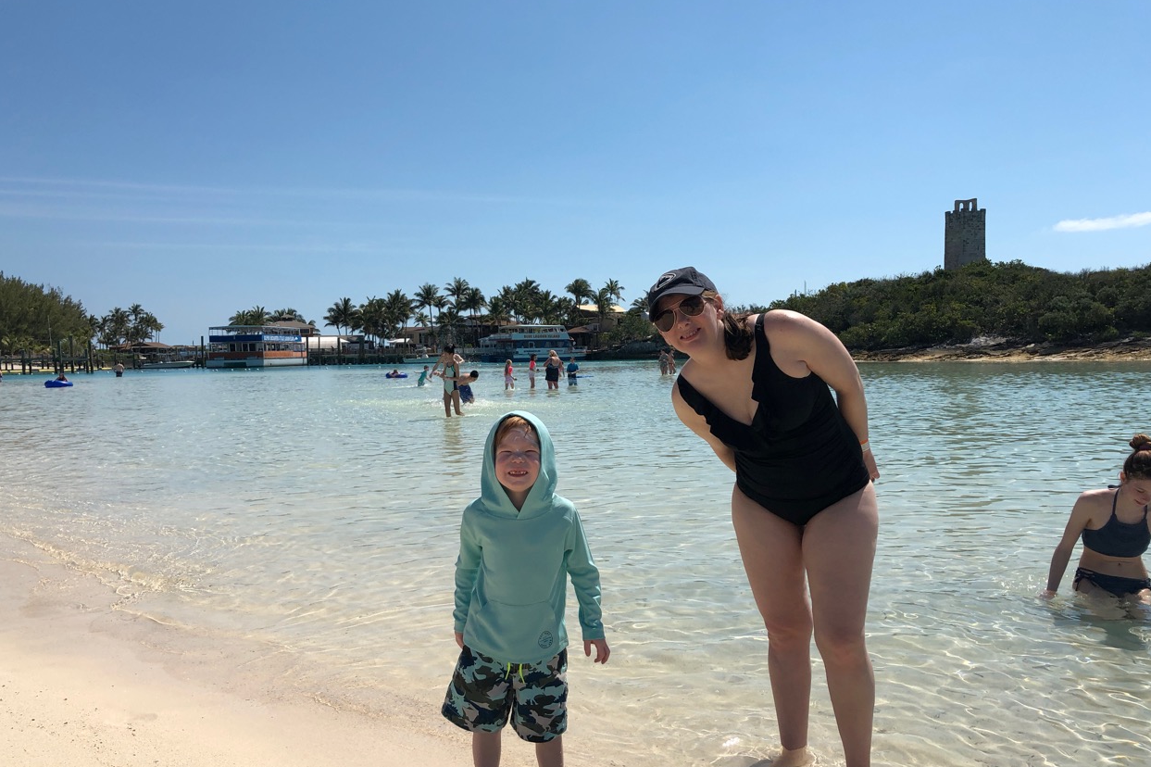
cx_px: 561
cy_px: 418
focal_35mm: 30
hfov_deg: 61.9
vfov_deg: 43.5
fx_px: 959
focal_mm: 4
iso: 20
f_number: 1.8
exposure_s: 1/4425
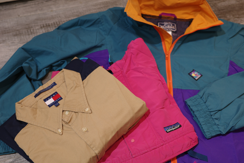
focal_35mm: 40
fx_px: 271
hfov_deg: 48.5
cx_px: 122
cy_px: 82
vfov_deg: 33.4
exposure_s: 1/13
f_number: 3.2
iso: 400
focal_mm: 26
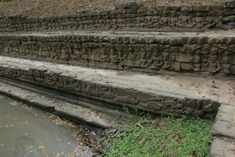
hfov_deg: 67.4
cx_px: 118
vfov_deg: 47.9
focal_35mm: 27
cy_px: 78
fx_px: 176
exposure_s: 1/160
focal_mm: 18
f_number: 6.3
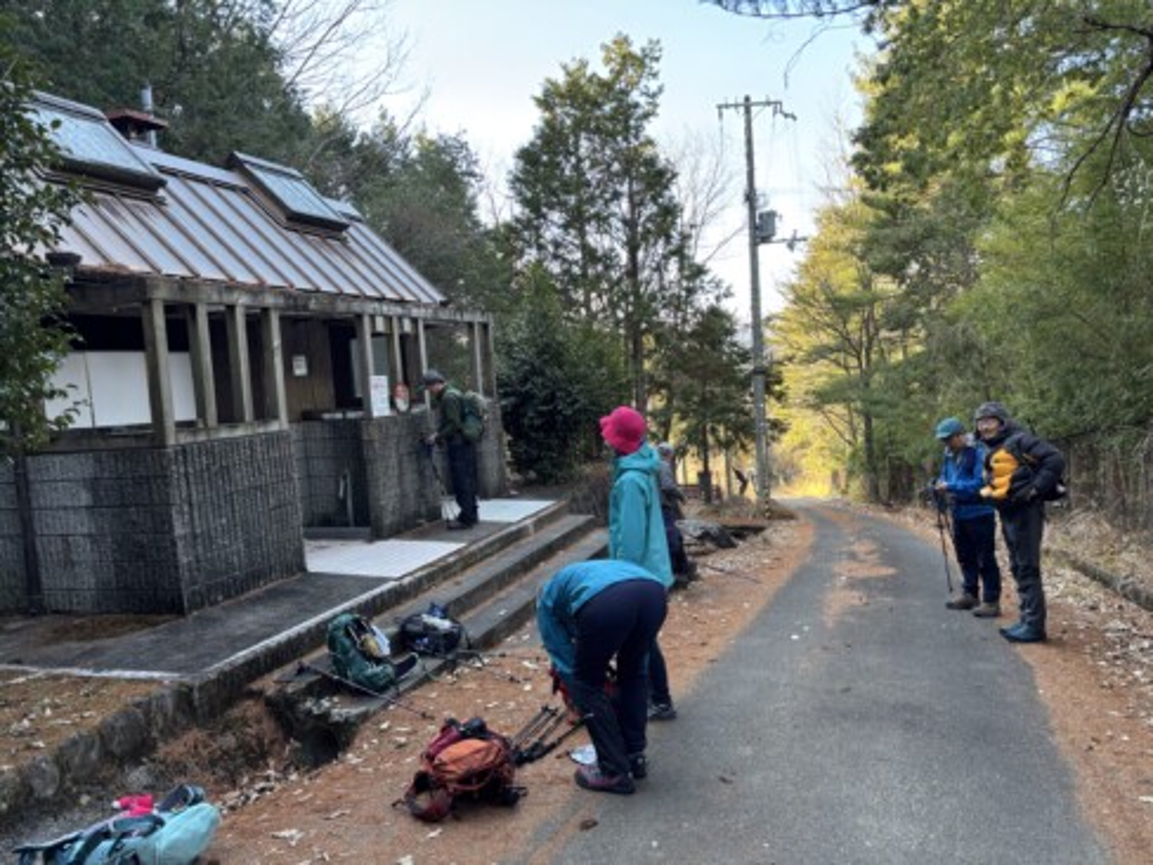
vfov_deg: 53.1
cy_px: 432
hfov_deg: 67.3
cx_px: 576
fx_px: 866
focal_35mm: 26
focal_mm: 5.96
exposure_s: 1/121
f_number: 1.6
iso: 50
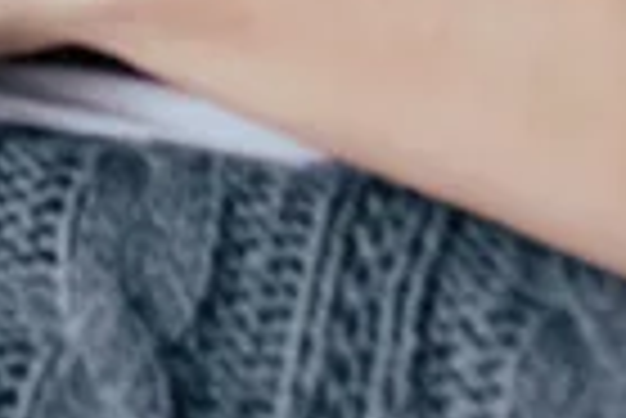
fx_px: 4387
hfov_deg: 8.0
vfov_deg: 5.1
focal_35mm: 252
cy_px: -906
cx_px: -336
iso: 800
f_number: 2
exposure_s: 1/160
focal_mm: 35
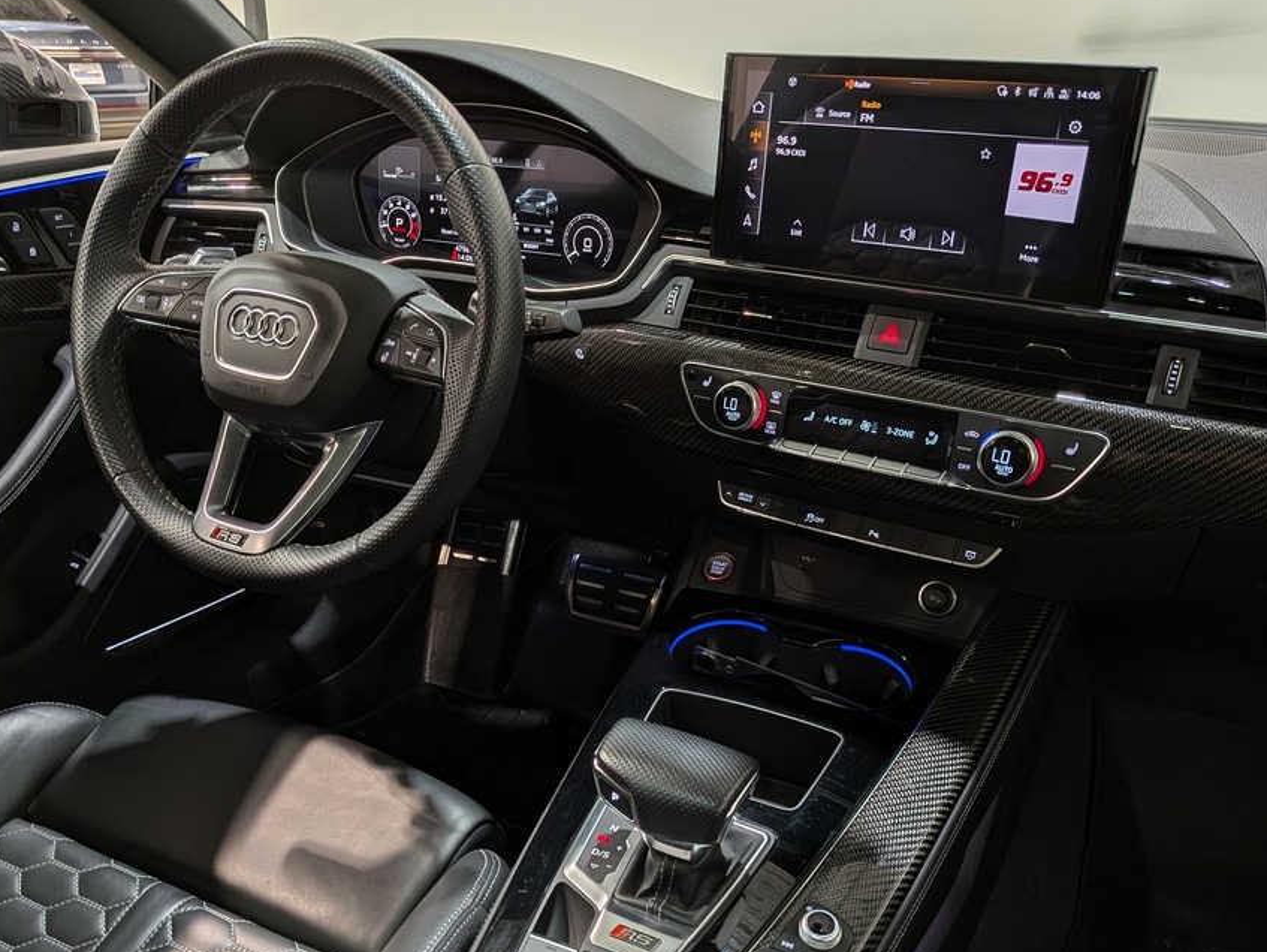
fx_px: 1062
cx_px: 616
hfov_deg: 61.6
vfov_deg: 48.2
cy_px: 528
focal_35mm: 29
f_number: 1.7
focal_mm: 4.53
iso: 31
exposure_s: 1/120
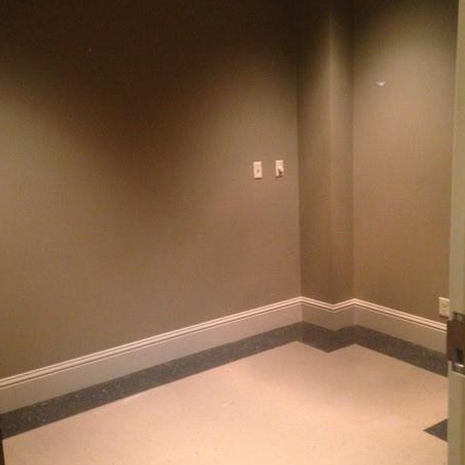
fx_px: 623
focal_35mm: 41
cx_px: 238
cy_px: 234
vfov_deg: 40.9
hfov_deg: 40.9
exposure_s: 1/15
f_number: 2.4
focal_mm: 4.12
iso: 500
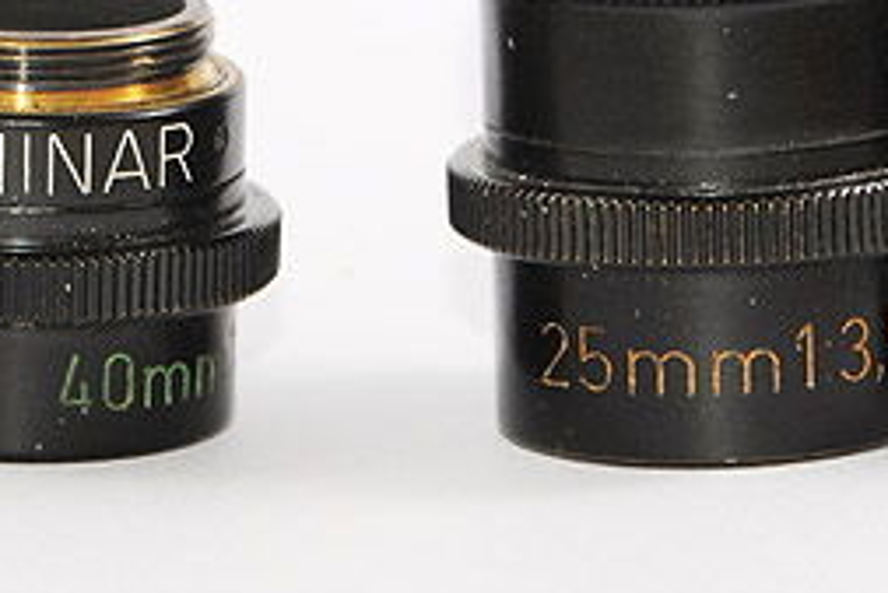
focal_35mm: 332
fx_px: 8194
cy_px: 9
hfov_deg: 6.2
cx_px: 411
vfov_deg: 4.1
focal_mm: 105
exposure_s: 1/60
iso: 400
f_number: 11
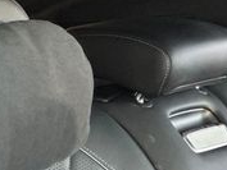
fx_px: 1824
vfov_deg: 5.3
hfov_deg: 7.1
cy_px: 169
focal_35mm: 278
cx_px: 231
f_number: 2.8
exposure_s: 1/30
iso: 400
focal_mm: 9
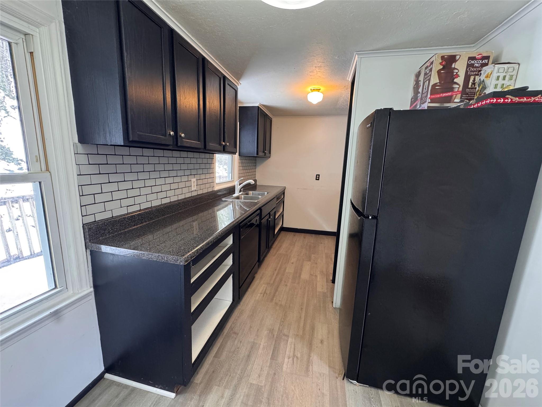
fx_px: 219
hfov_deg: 102.1
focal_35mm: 14
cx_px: 271
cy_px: 204
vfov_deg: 85.7
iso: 400
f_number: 2.2
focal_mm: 2.22
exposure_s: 1/60
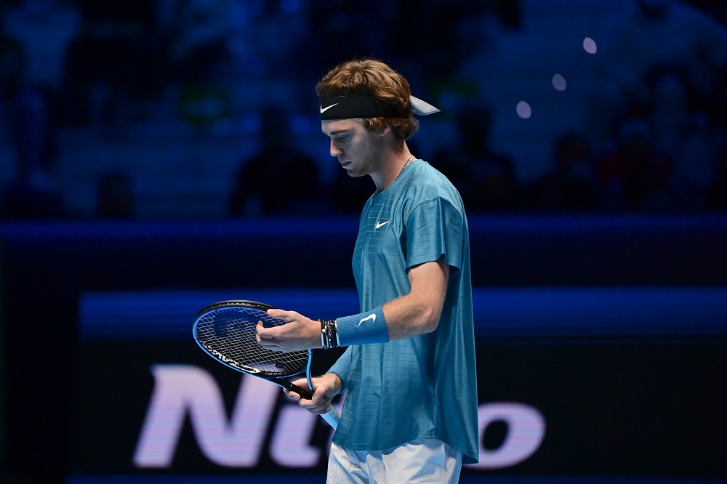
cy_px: 242
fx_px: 6460
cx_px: 364
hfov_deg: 6.4
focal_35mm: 320
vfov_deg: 4.3
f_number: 4
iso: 4000
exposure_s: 1/1250
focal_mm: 320
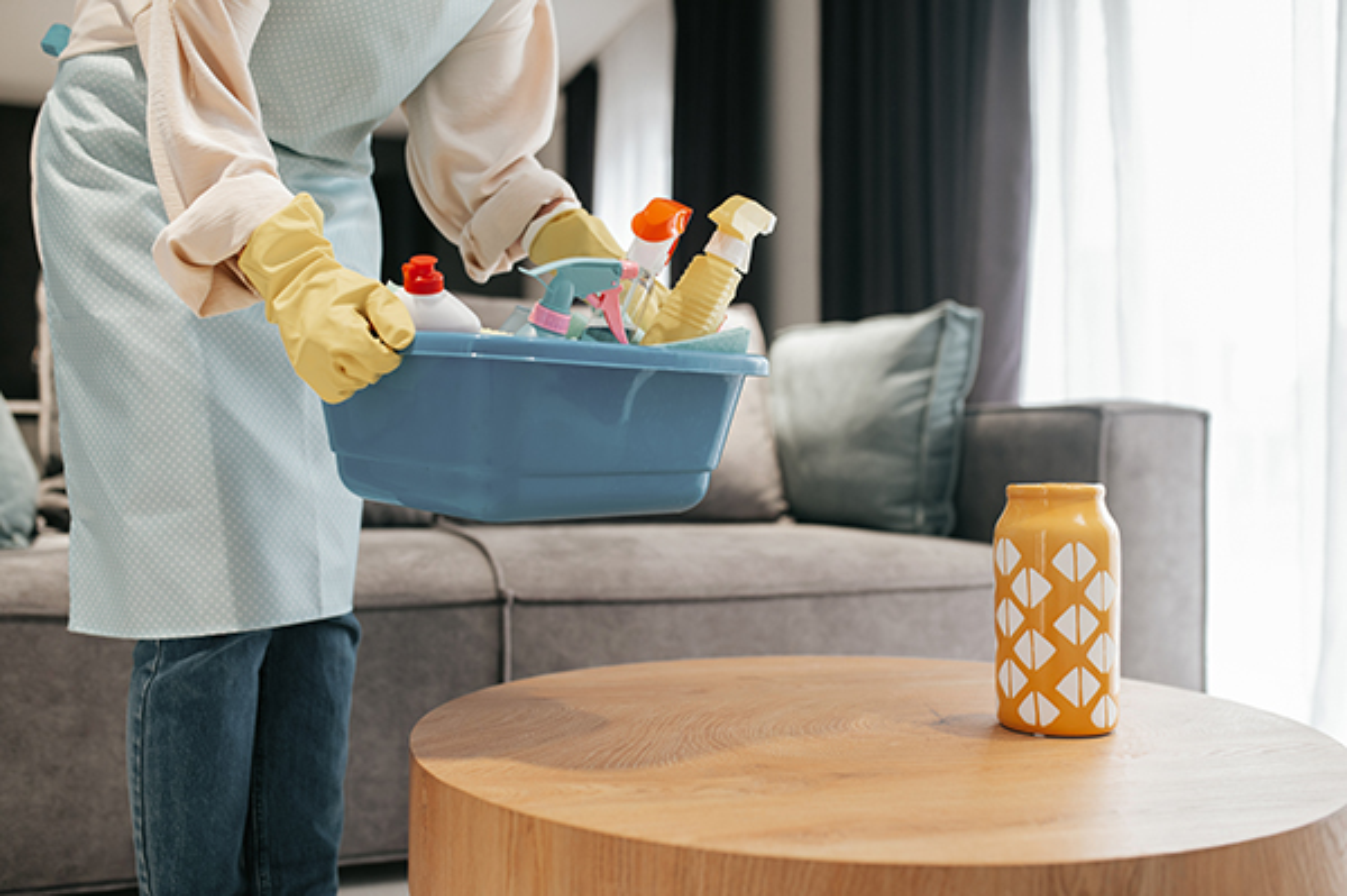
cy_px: 448
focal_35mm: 35
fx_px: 1308
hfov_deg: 54.5
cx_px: 674
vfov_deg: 37.8
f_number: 2.5
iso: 500
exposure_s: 1/160
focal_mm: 35
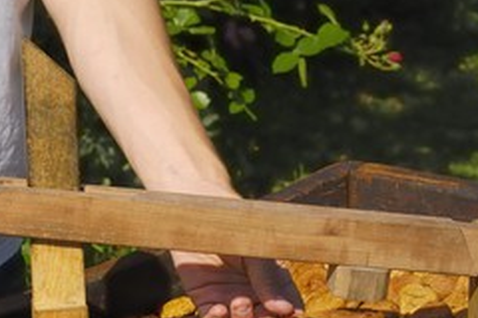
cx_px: 186
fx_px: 2164
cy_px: 264
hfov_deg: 12.6
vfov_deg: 8.4
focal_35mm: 163
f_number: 11
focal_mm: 62
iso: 100
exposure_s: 1/160
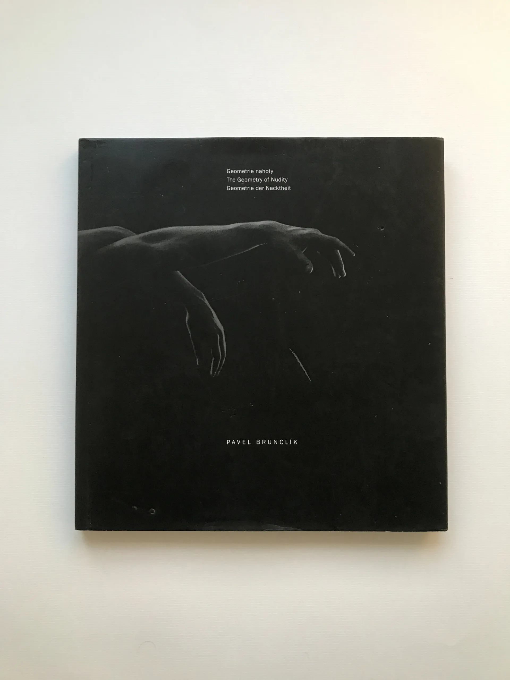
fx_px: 550
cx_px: 255
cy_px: 340
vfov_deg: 63.4
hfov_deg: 49.7
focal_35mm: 28
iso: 40
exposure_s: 1/25
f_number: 1.8
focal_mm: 3.99
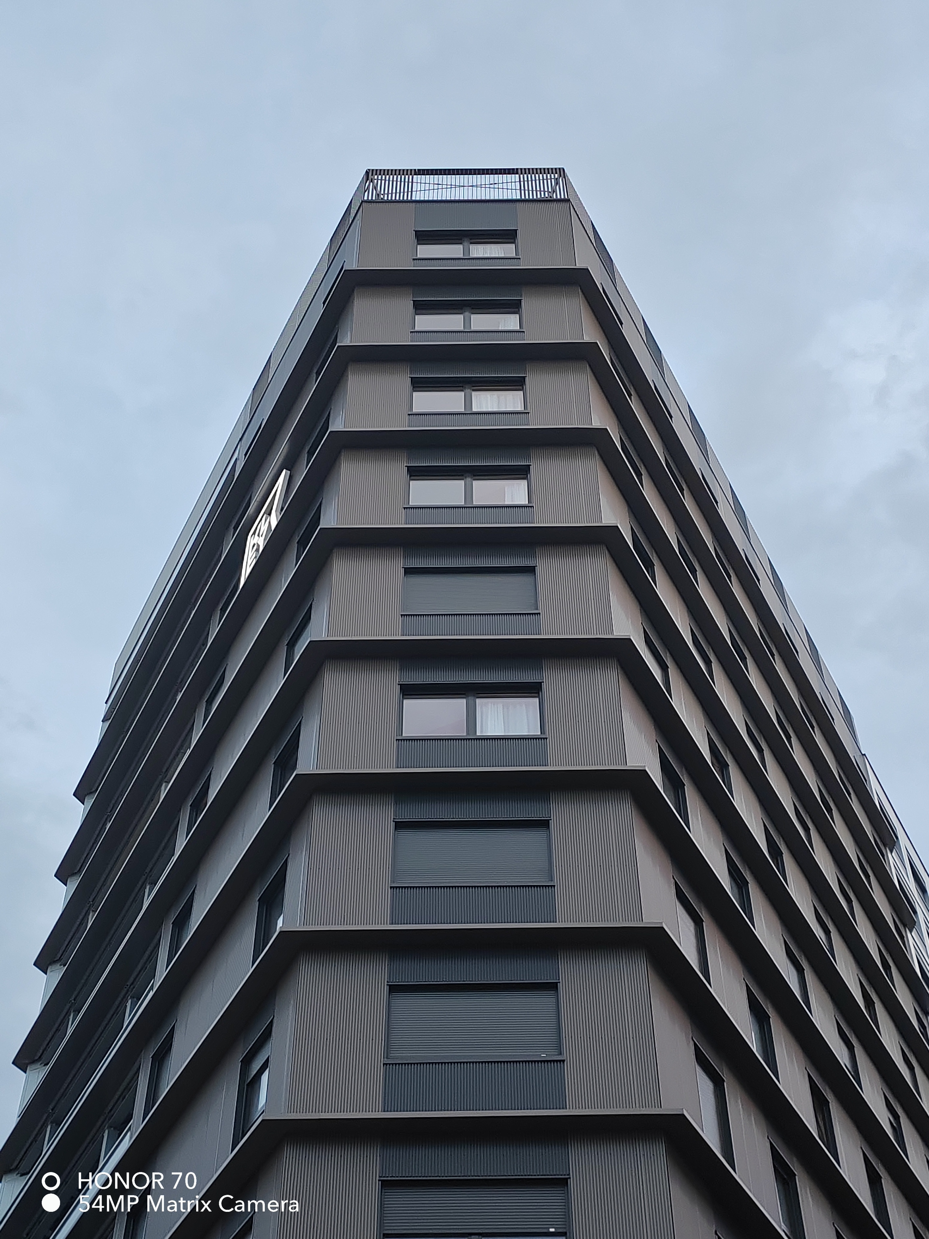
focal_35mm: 48
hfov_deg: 30.3
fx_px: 1718
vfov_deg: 39.7
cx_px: 464
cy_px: 620
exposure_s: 1/100
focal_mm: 5.52
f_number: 1.9
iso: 279
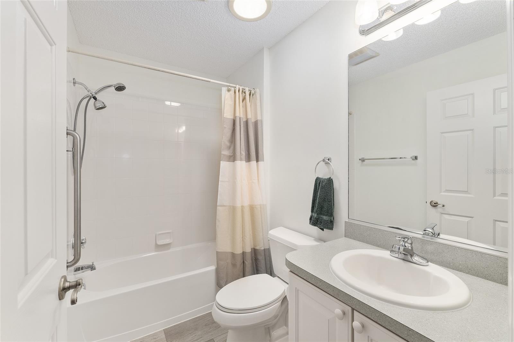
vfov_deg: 76.9
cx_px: 257
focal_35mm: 15
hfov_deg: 100.0
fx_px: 216
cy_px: 171
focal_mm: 15.1
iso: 400
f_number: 8
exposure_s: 1/30
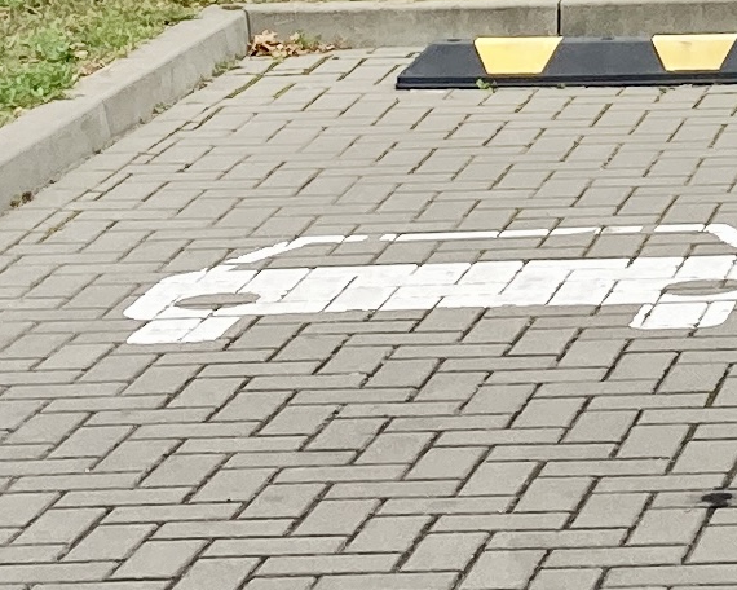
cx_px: 1320
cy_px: -300
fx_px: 3163
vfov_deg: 10.3
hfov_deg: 12.2
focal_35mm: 145
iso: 20
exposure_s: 1/771
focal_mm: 3.99
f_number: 1.8
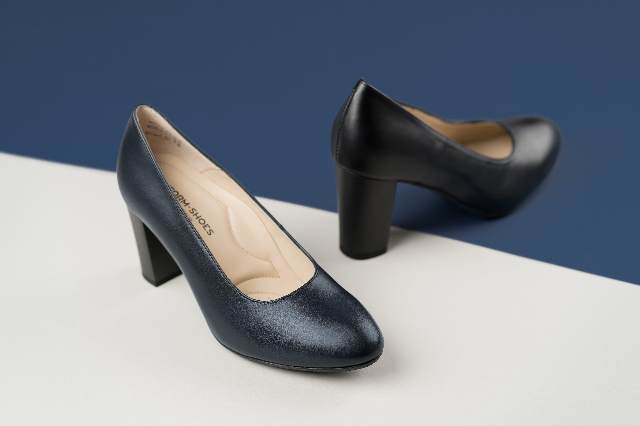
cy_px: 213
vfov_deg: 16.1
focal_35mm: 85
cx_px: 320
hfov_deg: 23.9
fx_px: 1511
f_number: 4
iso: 50
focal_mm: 85
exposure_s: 1/200
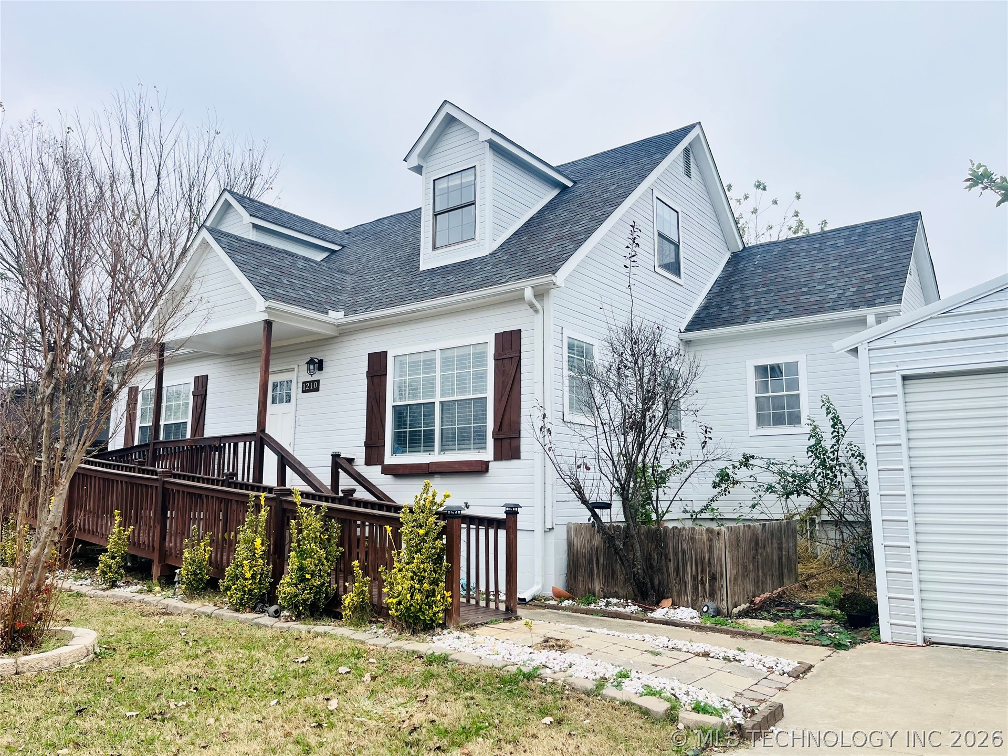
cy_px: 378
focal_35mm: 26
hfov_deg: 67.3
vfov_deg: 53.1
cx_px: 504
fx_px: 757
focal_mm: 5.1
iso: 50
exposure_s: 1/1647
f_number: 1.6
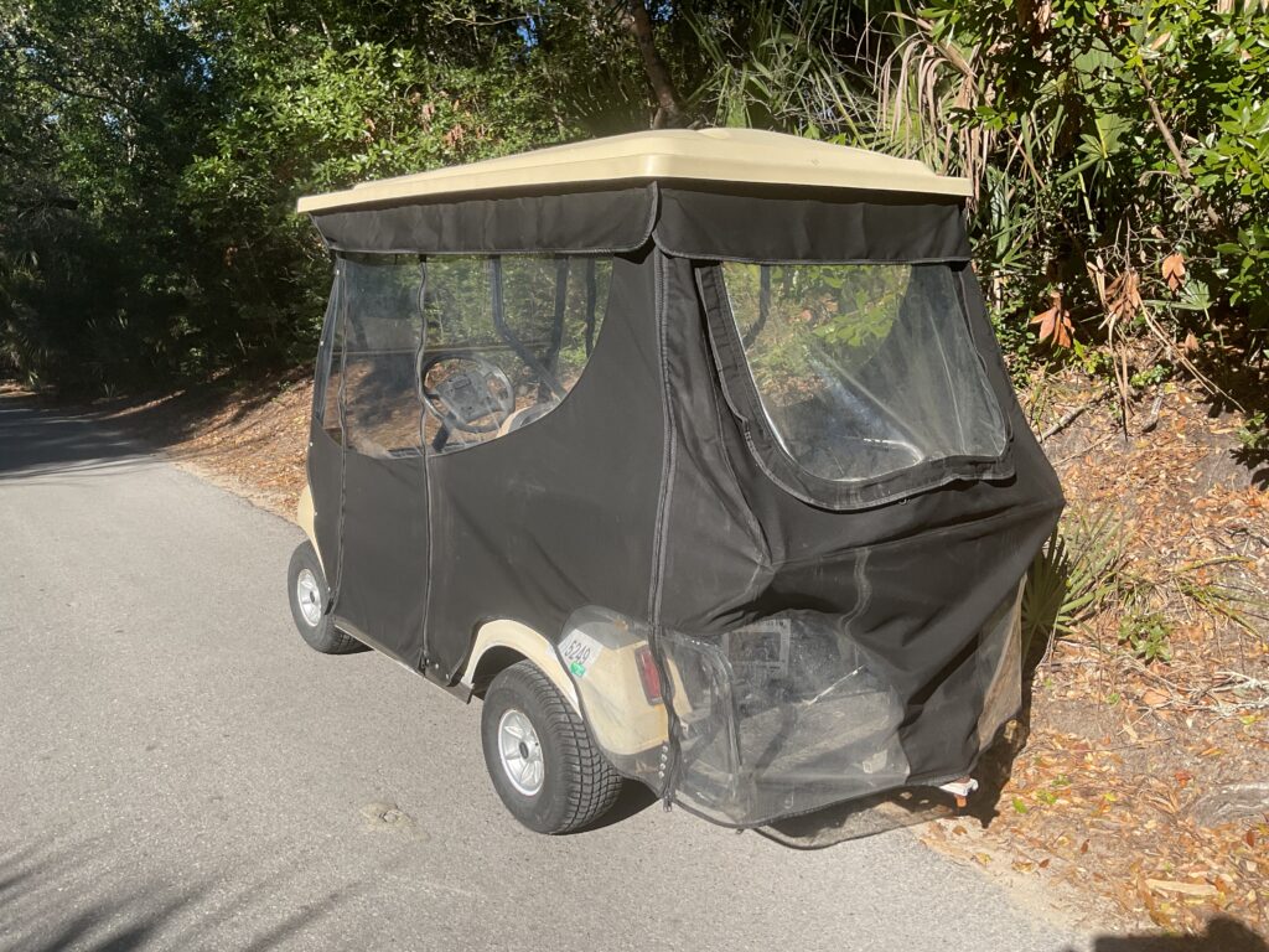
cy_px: 476
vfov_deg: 48.2
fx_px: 1063
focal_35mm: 29
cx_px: 634
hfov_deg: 61.7
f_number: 1.8
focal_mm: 3
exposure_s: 1/912
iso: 16
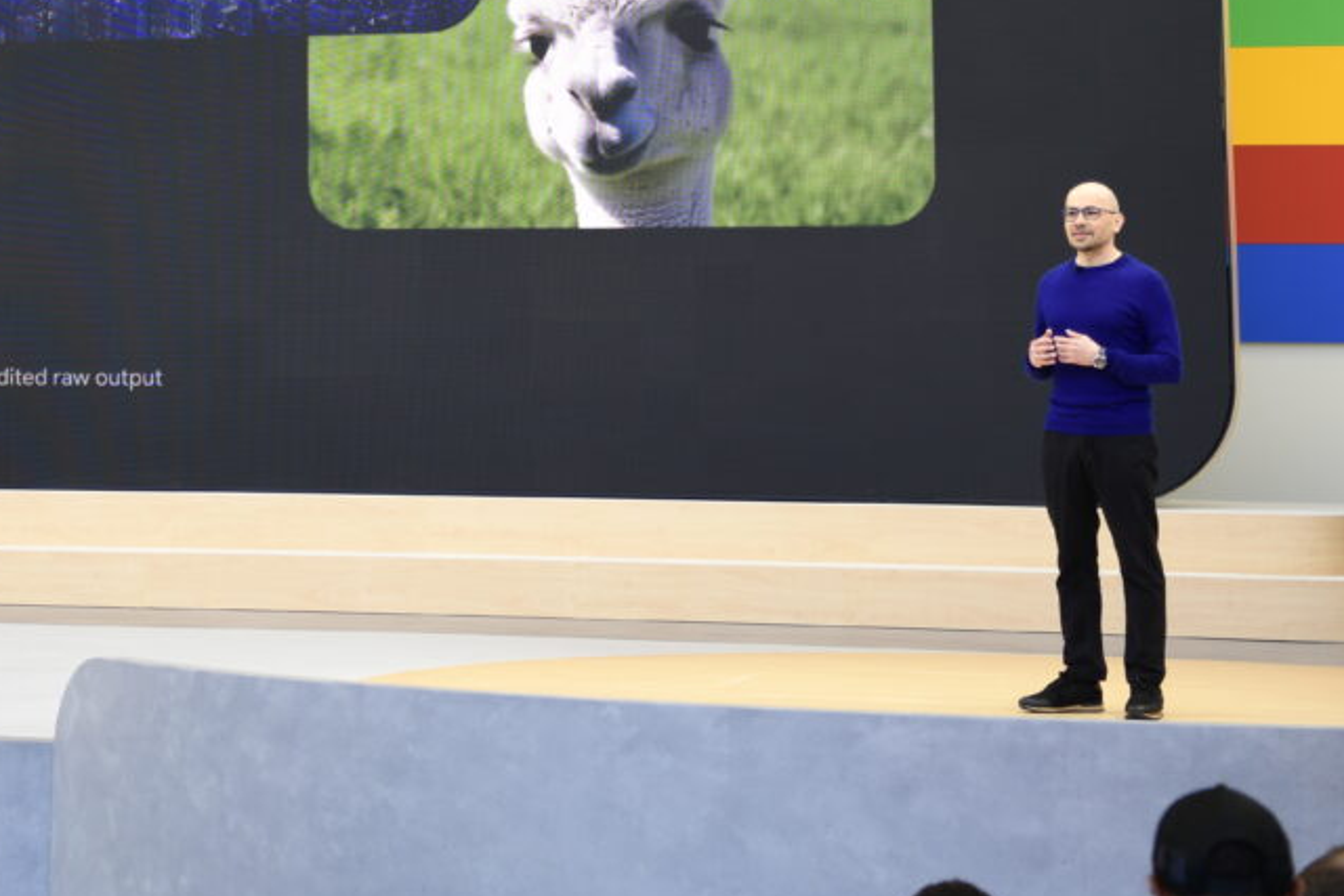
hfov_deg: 16.9
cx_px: 204
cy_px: -82
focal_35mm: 120
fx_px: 4481
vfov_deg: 11.3
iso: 100
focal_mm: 50
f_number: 2.8
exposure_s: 1/160
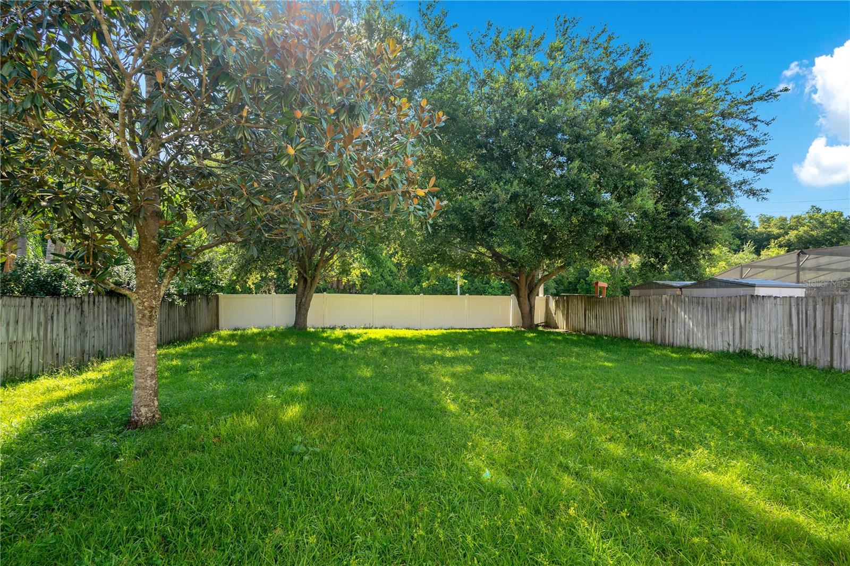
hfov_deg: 96.7
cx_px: 425
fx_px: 378
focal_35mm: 16
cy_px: 283
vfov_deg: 73.7
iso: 100
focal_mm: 16
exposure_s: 1/80
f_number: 6.3
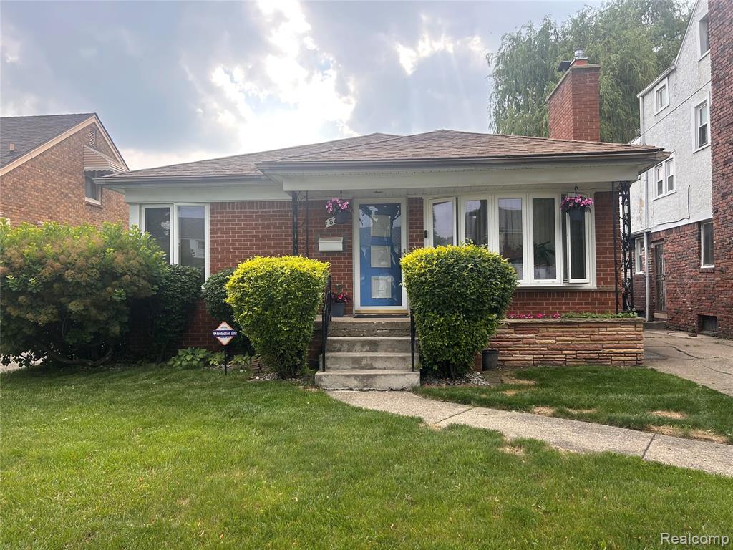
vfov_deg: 53.1
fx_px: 551
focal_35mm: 26
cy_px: 275
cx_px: 366
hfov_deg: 67.3
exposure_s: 1/894
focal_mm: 5.7
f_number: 1.5
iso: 50
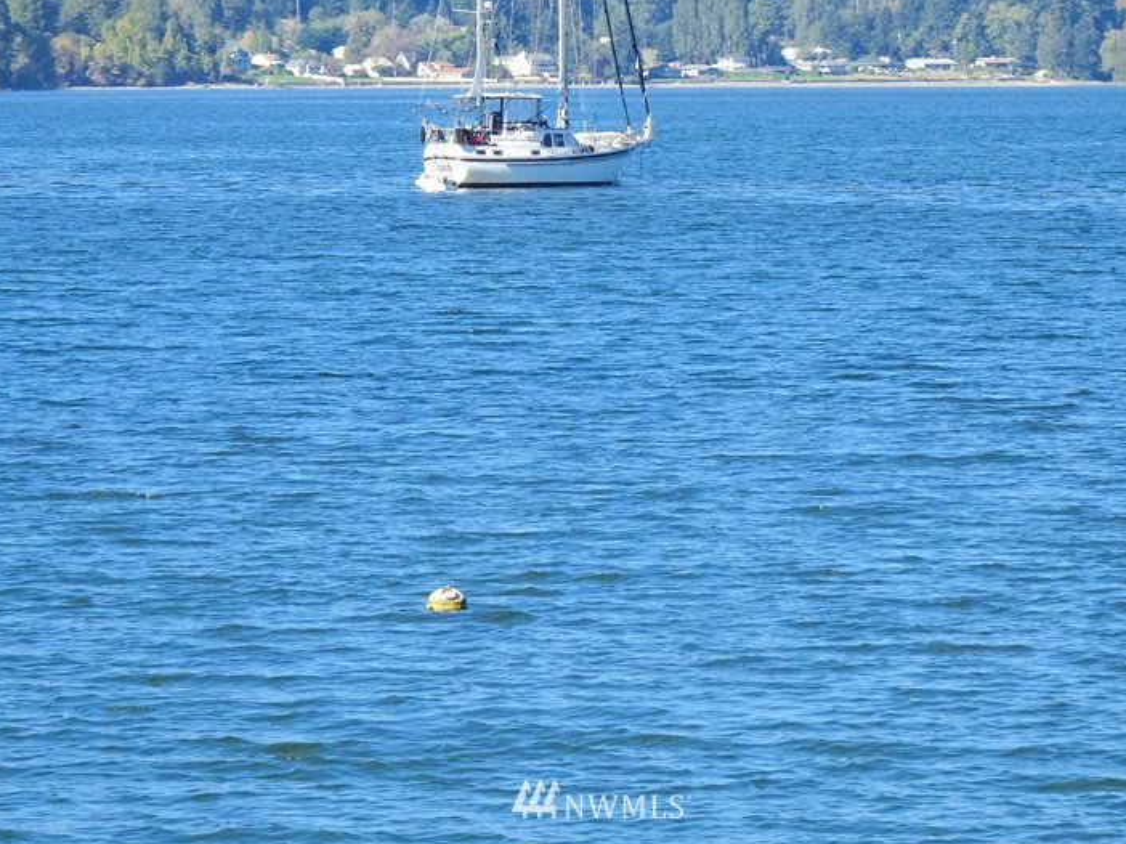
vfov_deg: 6.4
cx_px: 601
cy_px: 244
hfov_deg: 8.5
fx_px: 7544
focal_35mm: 232
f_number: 5.6
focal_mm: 27.16
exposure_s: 1/320
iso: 80
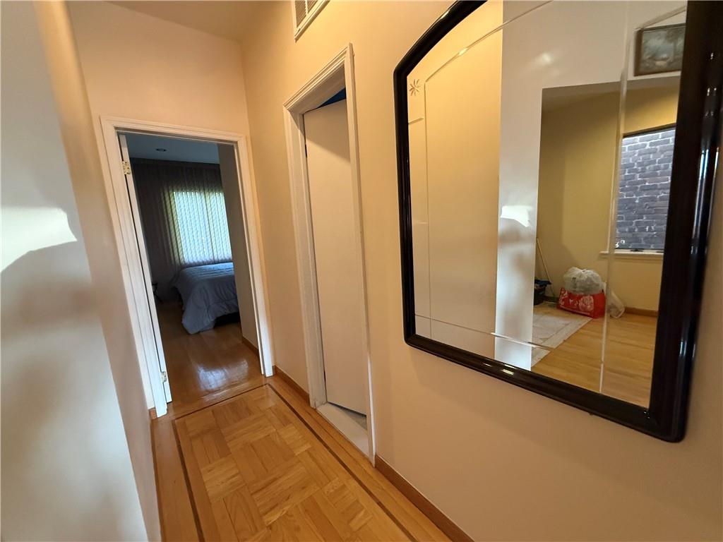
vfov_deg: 85.7
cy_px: 271
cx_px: 362
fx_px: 292
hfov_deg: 102.1
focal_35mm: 14
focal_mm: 2.22
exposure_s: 1/60
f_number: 2.2
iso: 640
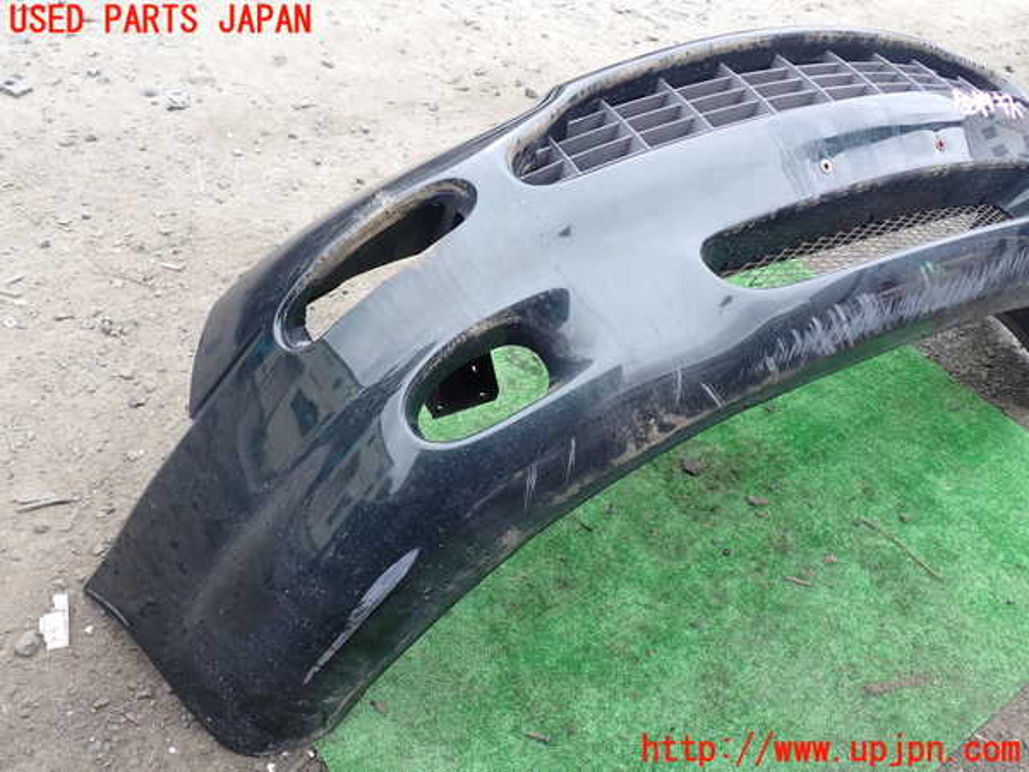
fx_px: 892
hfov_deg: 60.0
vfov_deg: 46.8
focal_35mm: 30
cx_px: 514
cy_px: 386
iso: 100
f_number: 3.2
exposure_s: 1/100
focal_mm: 5.4
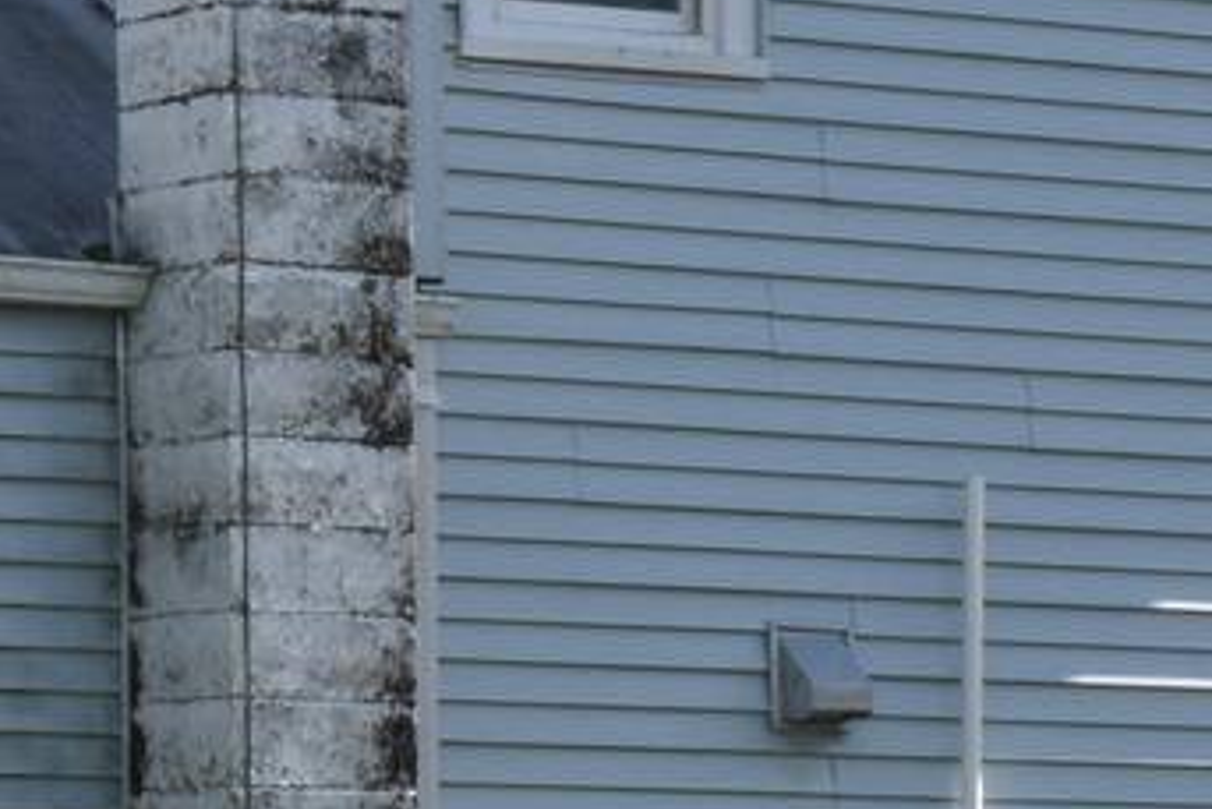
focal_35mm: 215
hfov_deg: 9.1
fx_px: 7241
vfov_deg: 6.4
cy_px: 489
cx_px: -1134
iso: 100
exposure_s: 1/25
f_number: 25
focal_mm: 24
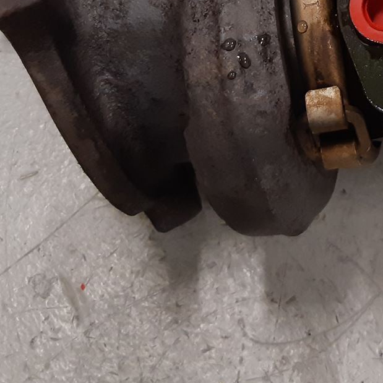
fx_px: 951
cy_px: -49
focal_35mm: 76
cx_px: 346
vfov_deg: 21.5
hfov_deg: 22.2
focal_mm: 3.93
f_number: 1.7
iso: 125
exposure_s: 1/50
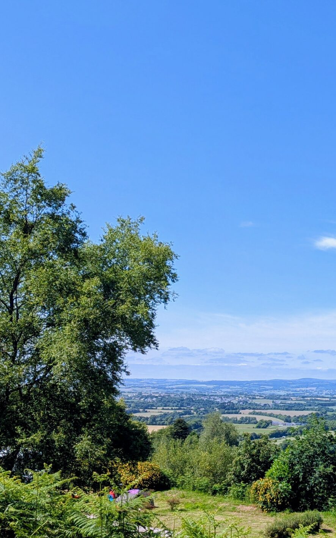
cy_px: 358
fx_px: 674
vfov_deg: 42.9
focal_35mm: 46
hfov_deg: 26.8
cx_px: 317
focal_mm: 6.81
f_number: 1.85
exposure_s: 1/1639
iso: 44
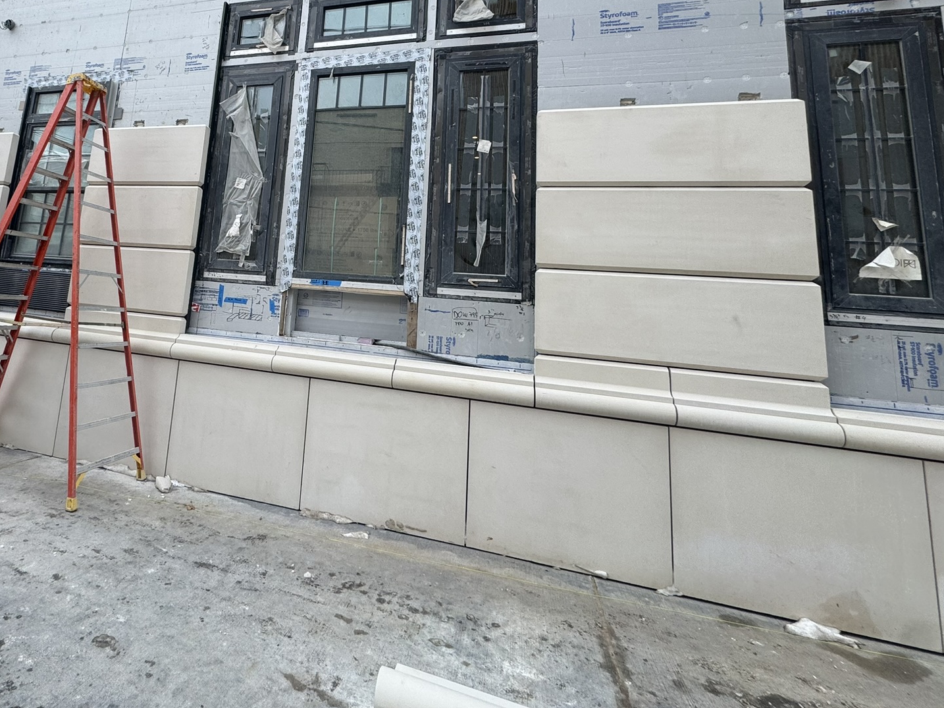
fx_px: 545
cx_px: 304
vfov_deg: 63.6
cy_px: 215
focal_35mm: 20
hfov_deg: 78.7
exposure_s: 1/573
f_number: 2.2
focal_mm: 2.22
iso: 50
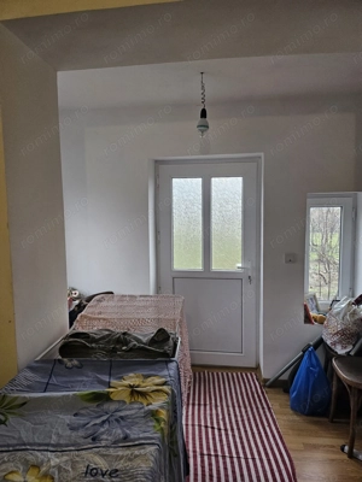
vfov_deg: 71.6
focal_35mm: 24
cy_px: 241
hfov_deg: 56.8
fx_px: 335
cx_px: 181
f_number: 1.8
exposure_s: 1/180
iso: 160
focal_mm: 5
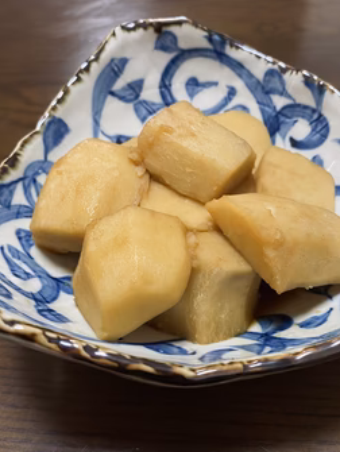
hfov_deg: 45.4
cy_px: 246
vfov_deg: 58.2
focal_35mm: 31
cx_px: 194
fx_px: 405
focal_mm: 4.25
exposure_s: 1/60
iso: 160
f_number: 1.8
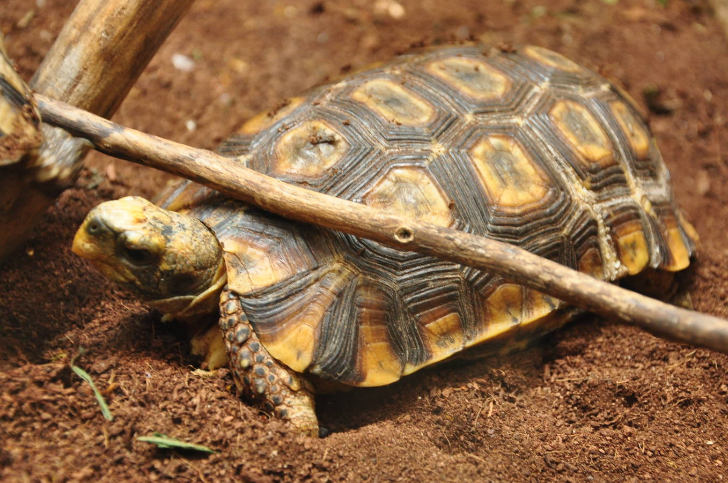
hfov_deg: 22.2
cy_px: 201
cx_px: 405
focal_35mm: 92
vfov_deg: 14.8
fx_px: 1858
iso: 1000
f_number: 5
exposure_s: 1/13
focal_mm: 52
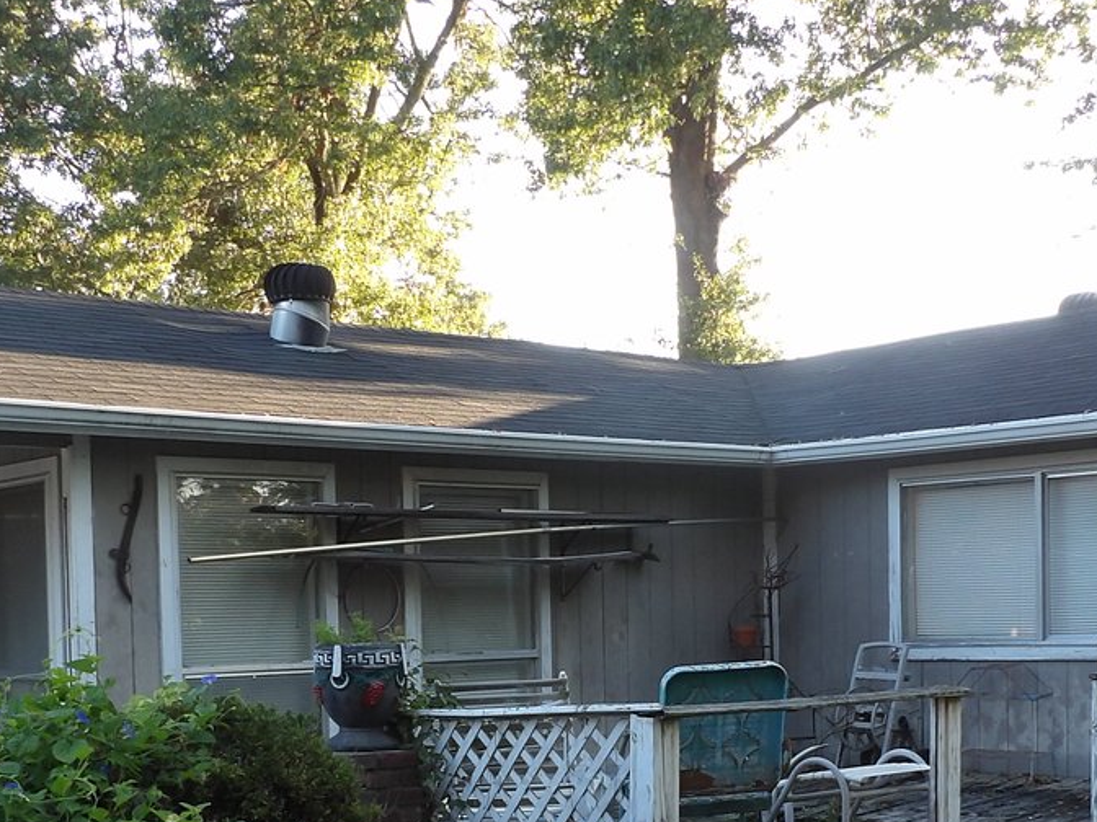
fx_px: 1711
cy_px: 673
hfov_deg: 35.5
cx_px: 522
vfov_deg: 26.5
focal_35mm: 54
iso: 100
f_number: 3.2
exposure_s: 1/76
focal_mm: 4.3
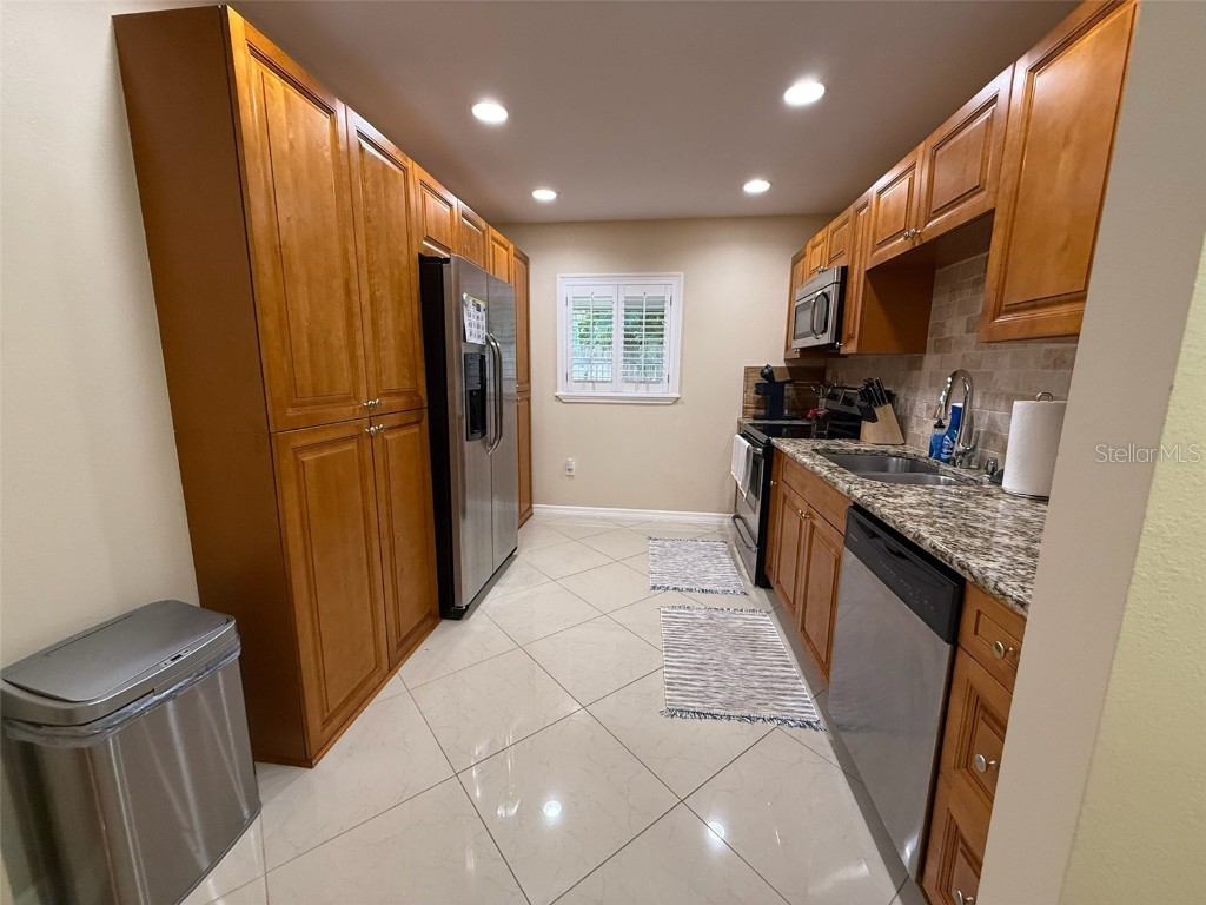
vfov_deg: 85.7
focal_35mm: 14
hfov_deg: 102.1
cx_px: 603
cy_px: 452
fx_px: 488
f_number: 2.2
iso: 320
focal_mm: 2.22
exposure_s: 1/100
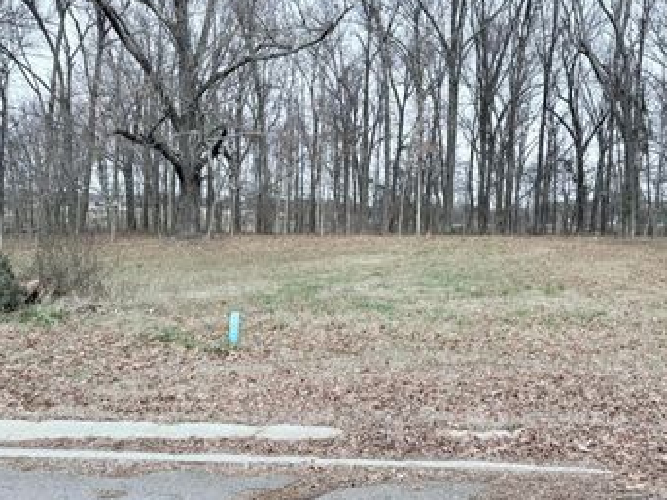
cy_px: 246
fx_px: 674
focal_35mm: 35
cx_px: 381
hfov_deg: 52.5
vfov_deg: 40.7
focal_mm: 6.76
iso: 80
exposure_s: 1/2000
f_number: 1.78
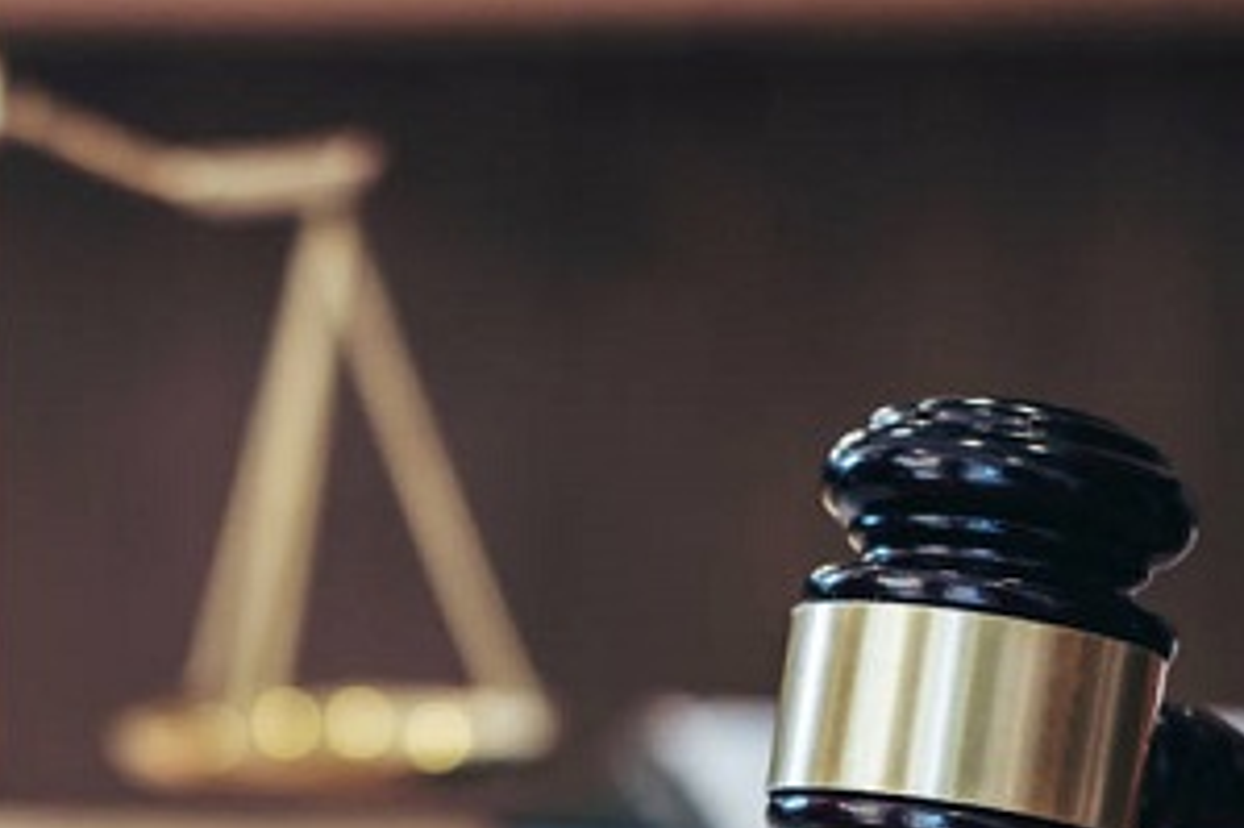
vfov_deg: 10.9
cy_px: 920
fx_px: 4282
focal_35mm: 124
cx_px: 241
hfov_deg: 16.4
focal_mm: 35
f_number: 2
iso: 500
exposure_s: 1/80
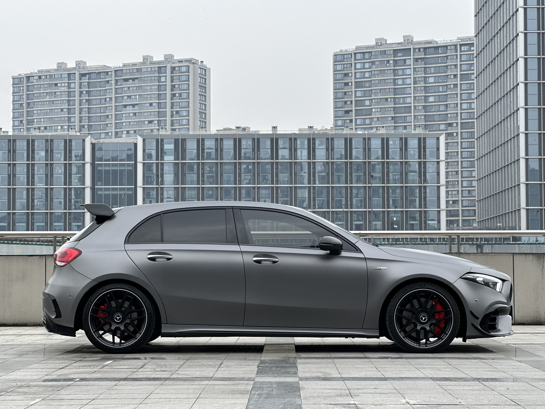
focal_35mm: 77
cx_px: 272
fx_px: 1212
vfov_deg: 19.1
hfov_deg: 25.3
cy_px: 204
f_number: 2.8
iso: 32
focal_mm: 9
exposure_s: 1/123
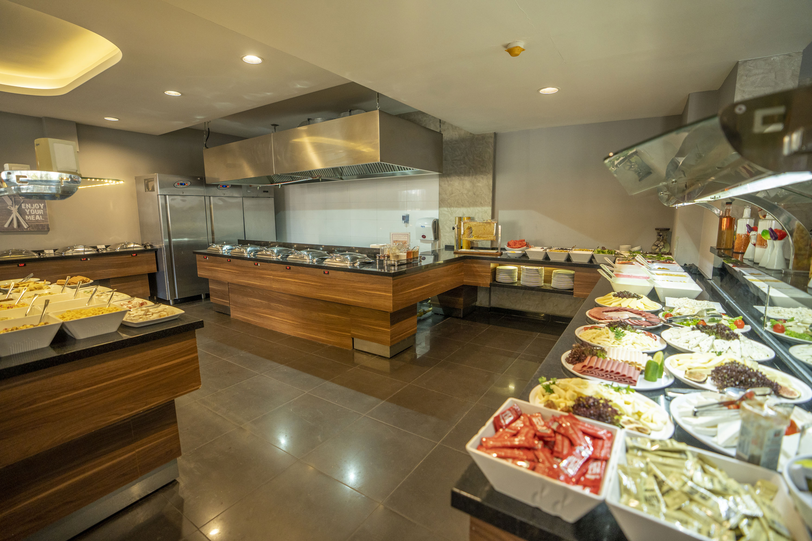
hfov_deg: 96.7
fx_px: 361
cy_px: 270
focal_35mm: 16
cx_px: 406
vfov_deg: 73.7
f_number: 2.8
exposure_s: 1/100
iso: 1000
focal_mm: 16
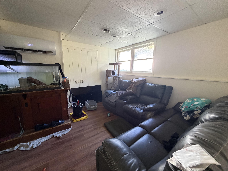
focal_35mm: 14
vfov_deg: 85.7
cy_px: 86
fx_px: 92
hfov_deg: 102.1
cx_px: 114
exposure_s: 1/60
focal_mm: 2.22
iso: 400
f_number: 2.2
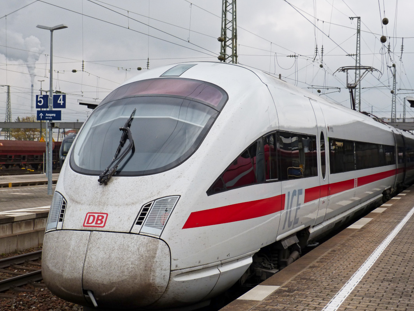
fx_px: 730
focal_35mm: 61
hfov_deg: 31.7
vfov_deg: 24.0
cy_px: 174
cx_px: 193
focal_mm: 9.7
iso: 100
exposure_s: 1/500
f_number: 4
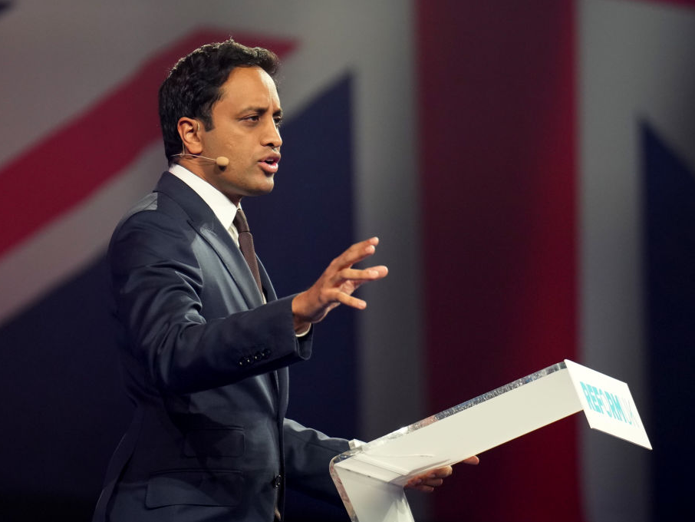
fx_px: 6547
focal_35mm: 326
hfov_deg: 6.1
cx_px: 371
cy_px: 261
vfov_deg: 4.6
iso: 1250
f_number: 2.8
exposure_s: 1/250
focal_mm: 200
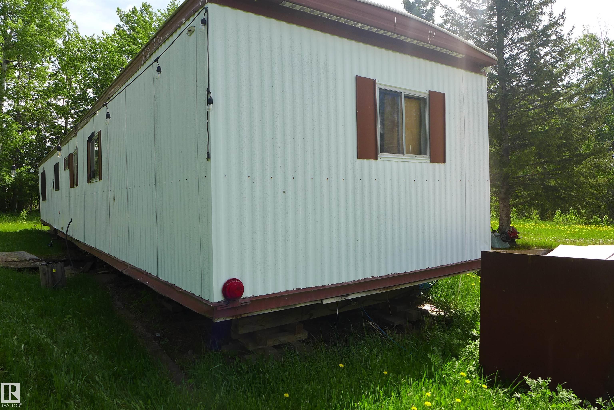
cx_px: 307
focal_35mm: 24
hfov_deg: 73.7
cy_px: 205
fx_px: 409
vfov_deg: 53.2
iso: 80
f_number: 2.8
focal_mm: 4.7
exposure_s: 1/640
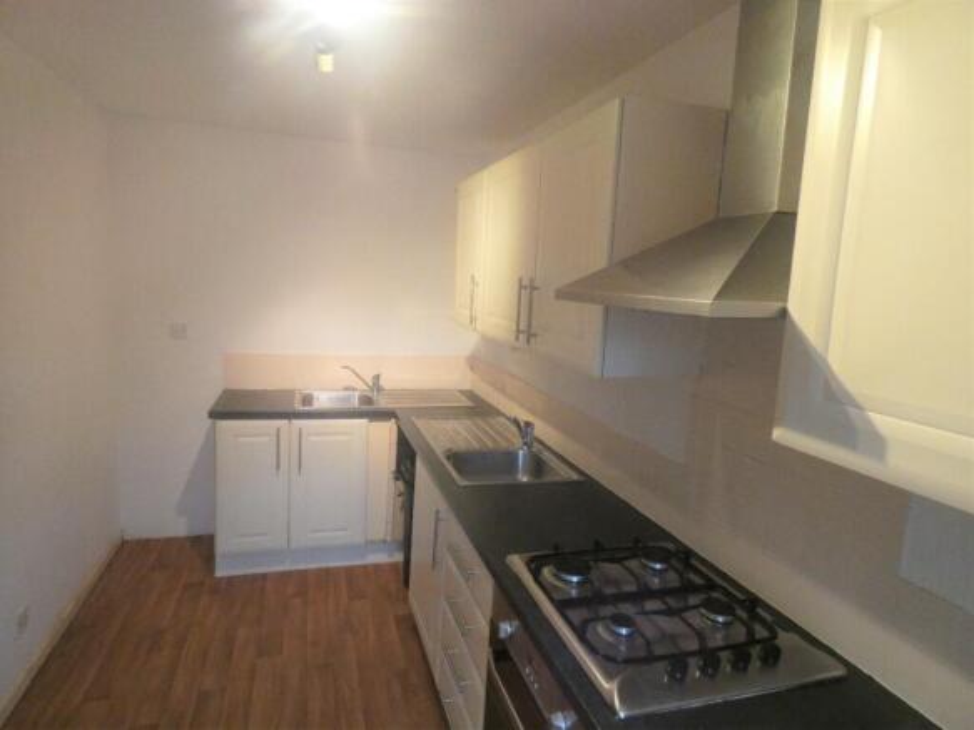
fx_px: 563
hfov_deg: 81.8
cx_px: 487
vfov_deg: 66.0
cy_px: 365
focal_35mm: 20
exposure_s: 1/60
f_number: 2.8
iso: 500
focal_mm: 3.6
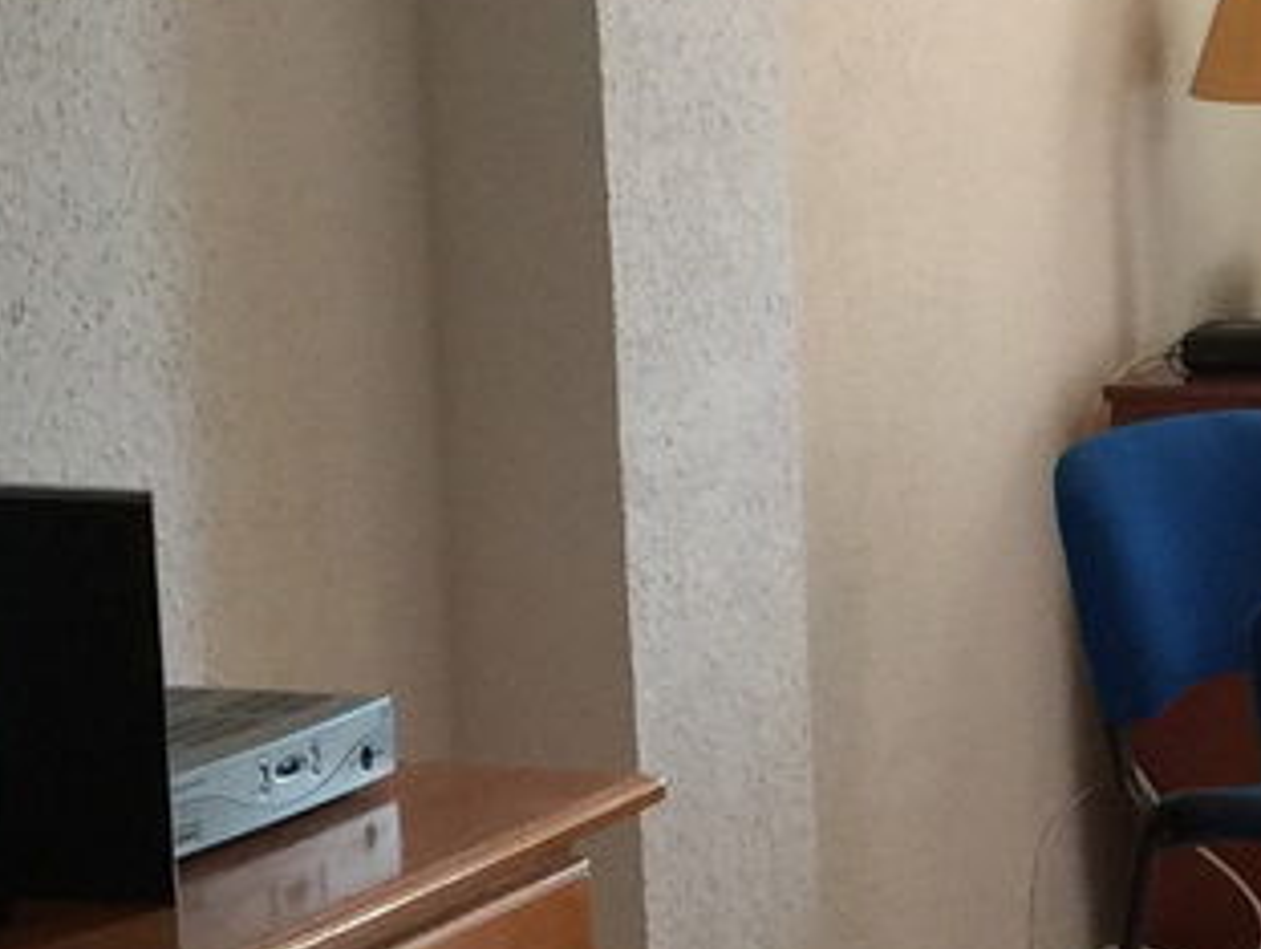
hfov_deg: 12.3
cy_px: 783
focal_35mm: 149
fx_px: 5434
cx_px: 2104
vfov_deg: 9.9
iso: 64
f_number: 2.2
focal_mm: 4.15
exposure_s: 1/33
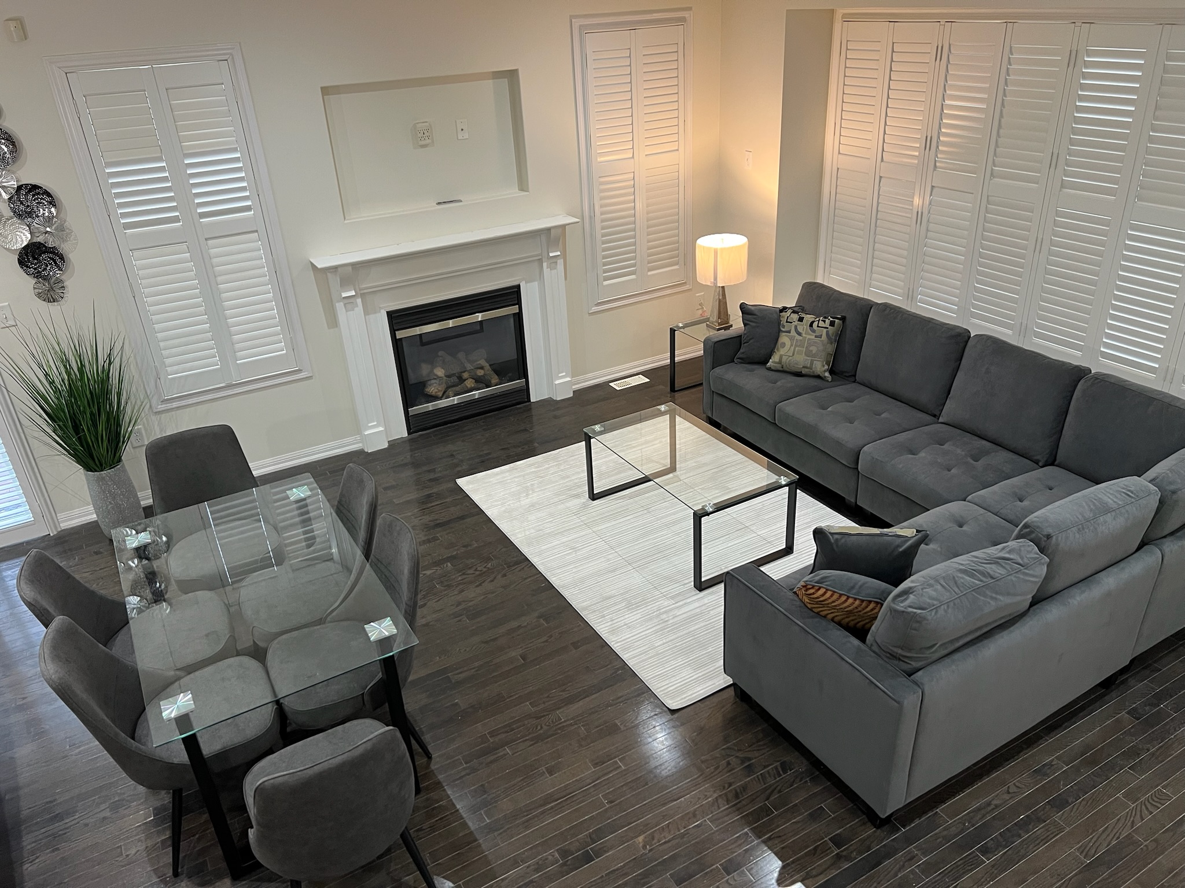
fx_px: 890
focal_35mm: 26
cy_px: 444
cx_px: 592
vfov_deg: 53.1
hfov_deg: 67.3
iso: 125
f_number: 1.5
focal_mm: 5.7
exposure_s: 1/60
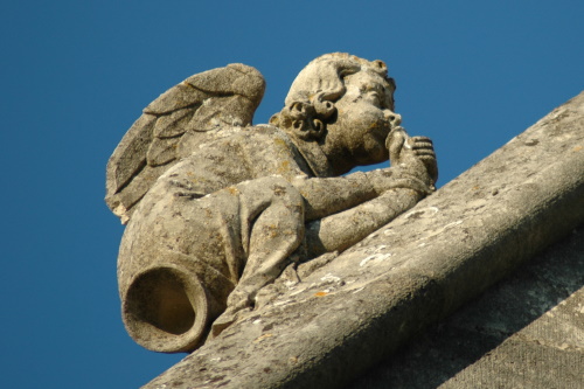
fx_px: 7297
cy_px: 194
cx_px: 292
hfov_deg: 4.6
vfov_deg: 3.1
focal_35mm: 450
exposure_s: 1/640
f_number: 5.6
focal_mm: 300
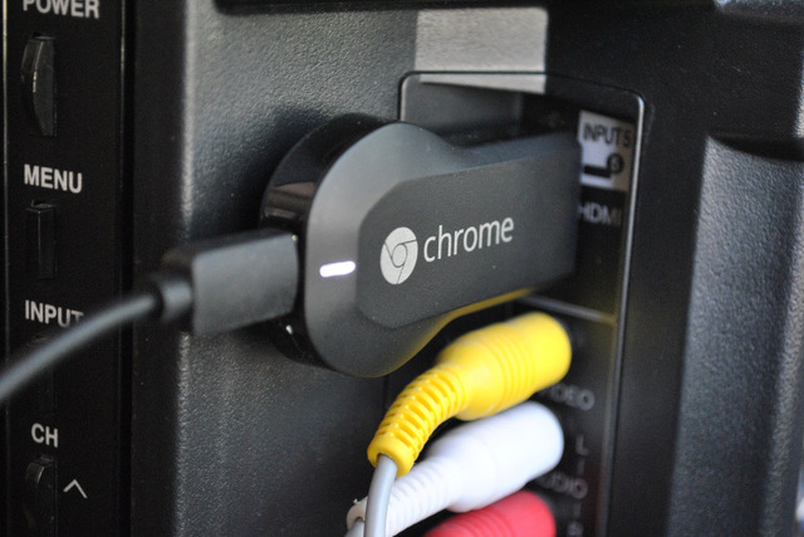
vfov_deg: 19.7
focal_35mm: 69
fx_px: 1541
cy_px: 268
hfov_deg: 29.2
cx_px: 402
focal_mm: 46
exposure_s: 1/30
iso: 720
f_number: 5.3
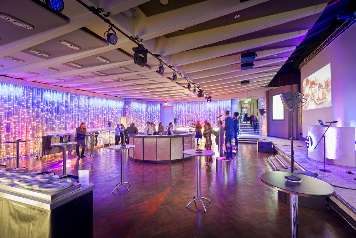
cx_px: 178
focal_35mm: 16
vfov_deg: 73.8
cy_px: 119
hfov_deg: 96.7
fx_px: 158
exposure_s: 1
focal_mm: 16
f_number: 7.1
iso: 200
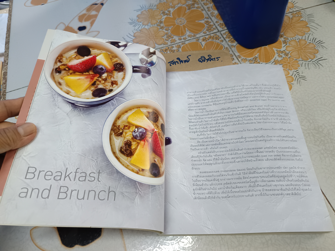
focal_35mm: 24
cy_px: 126
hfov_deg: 71.6
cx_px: 168
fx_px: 232
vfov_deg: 56.8
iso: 751
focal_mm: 5.31
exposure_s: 1/50
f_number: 1.7
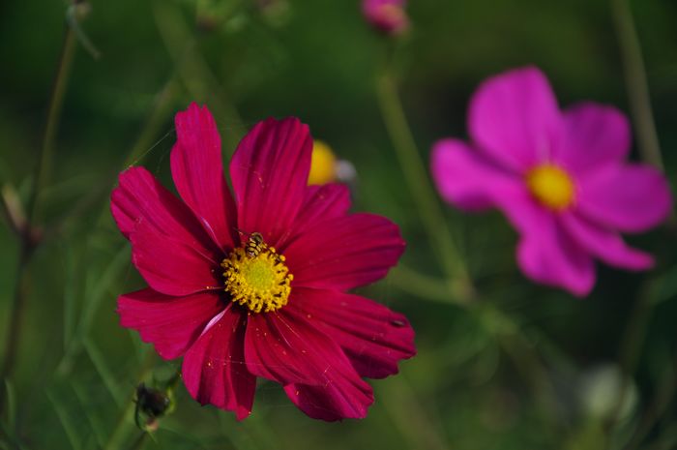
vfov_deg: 8.7
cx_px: 338
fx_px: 2958
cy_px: 225
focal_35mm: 158
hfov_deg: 13.1
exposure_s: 1/160
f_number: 5.6
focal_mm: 105
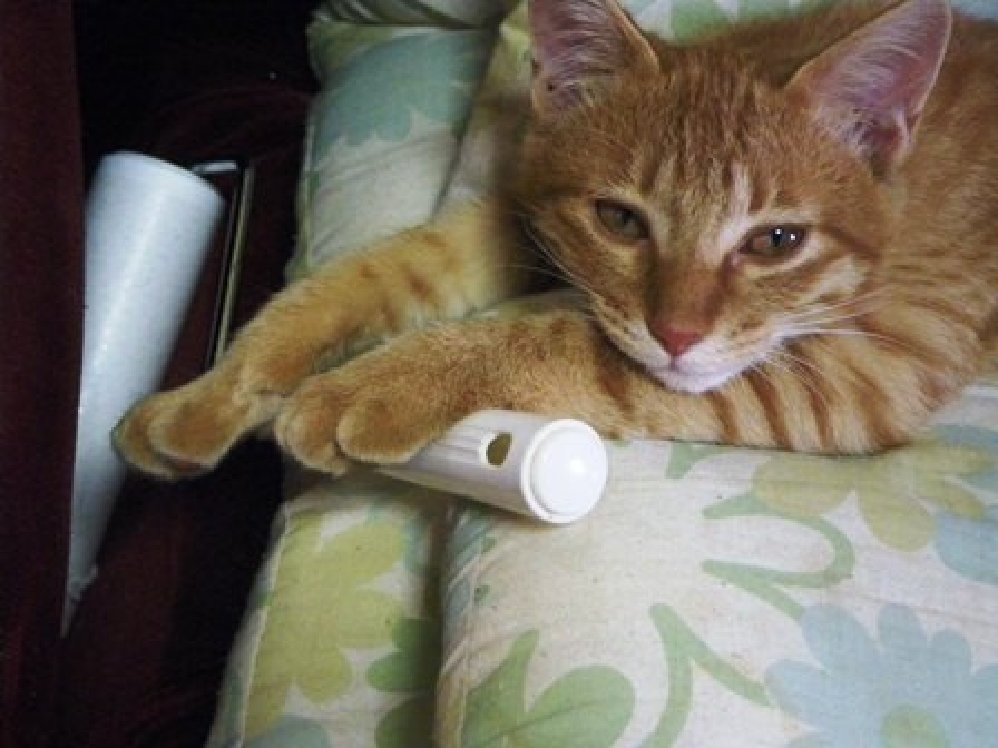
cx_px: 499
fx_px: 1787
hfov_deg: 31.2
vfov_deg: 23.7
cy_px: 374
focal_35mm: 62
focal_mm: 11.1
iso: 800
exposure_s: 1/40
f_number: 4.6
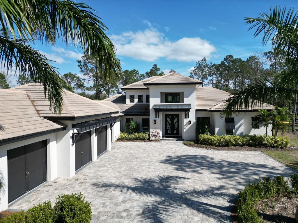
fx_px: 207
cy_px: 112
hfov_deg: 71.6
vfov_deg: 56.8
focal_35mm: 24
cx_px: 149
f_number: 1.7
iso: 130
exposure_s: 1/4000
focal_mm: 6.72
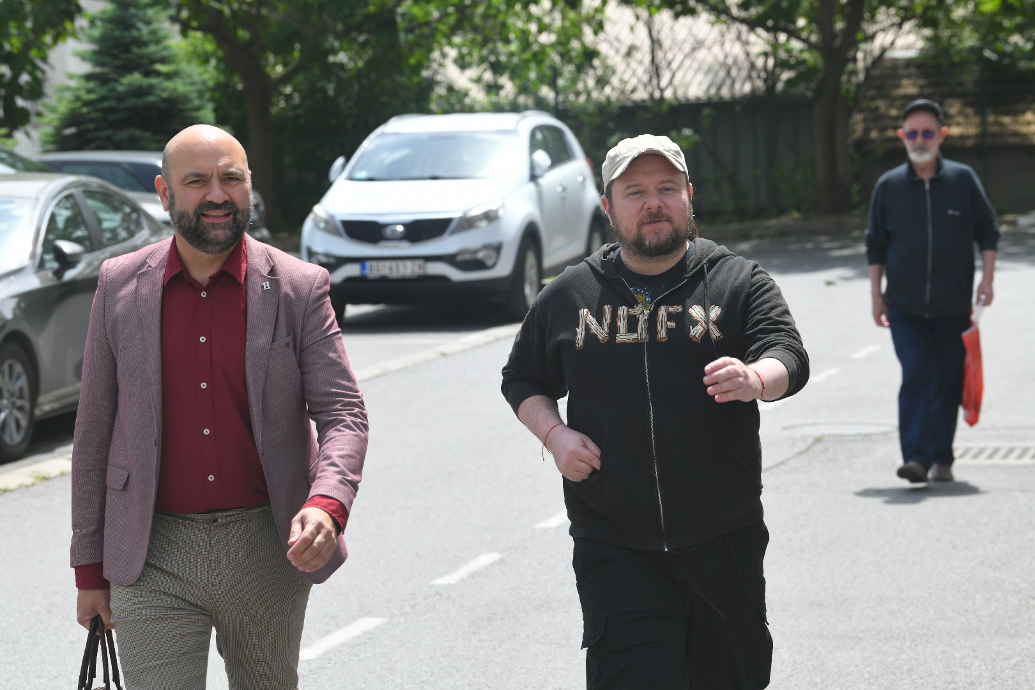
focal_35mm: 125
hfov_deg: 16.4
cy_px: 345
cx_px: 518
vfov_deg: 11.0
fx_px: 3593
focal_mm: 125
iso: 200
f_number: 7.1
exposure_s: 1/320
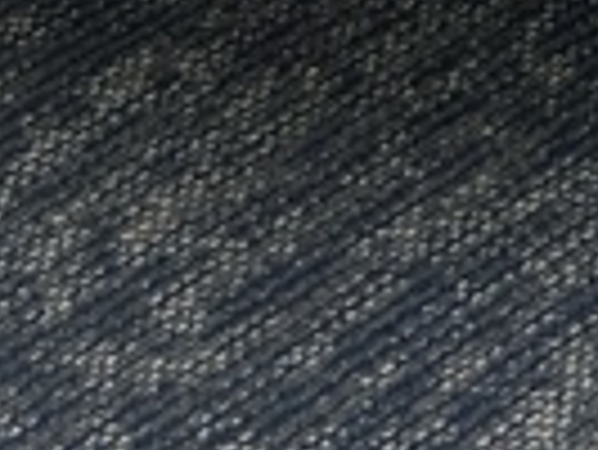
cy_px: -1071
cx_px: 108
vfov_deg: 6.0
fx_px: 3856
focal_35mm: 223
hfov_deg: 8.8
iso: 100
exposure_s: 1/60
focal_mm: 3
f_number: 1.8
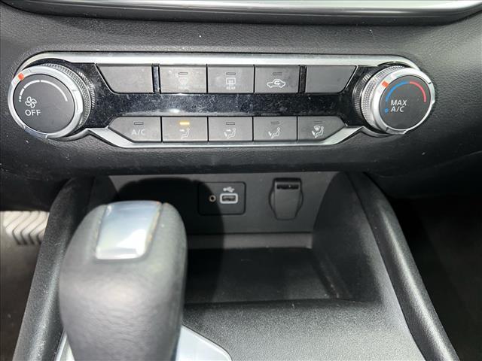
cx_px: 241
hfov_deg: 67.3
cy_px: 180
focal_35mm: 26
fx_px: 362
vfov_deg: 53.1
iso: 32
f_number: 1.5
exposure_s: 1/4
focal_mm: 5.7
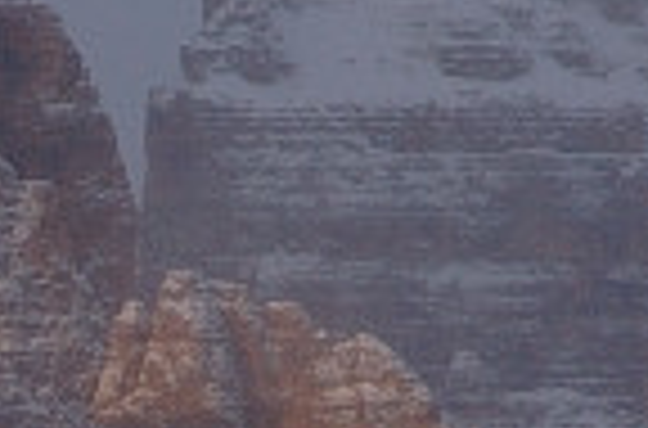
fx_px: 18238
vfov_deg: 1.3
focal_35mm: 1017
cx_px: -76
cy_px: 804
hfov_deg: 2.0
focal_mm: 95
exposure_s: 1/400
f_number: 5.6
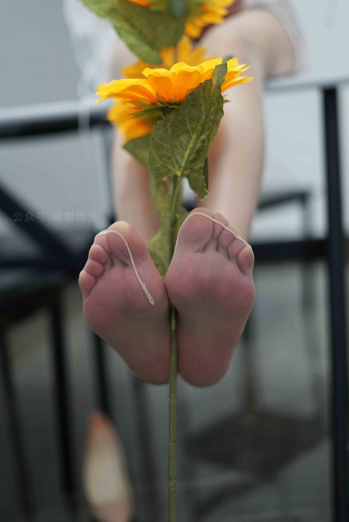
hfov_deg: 27.0
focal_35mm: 50
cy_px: 261
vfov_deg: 39.6
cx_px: 174
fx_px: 726
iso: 800
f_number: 2
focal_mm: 50
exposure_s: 1/200
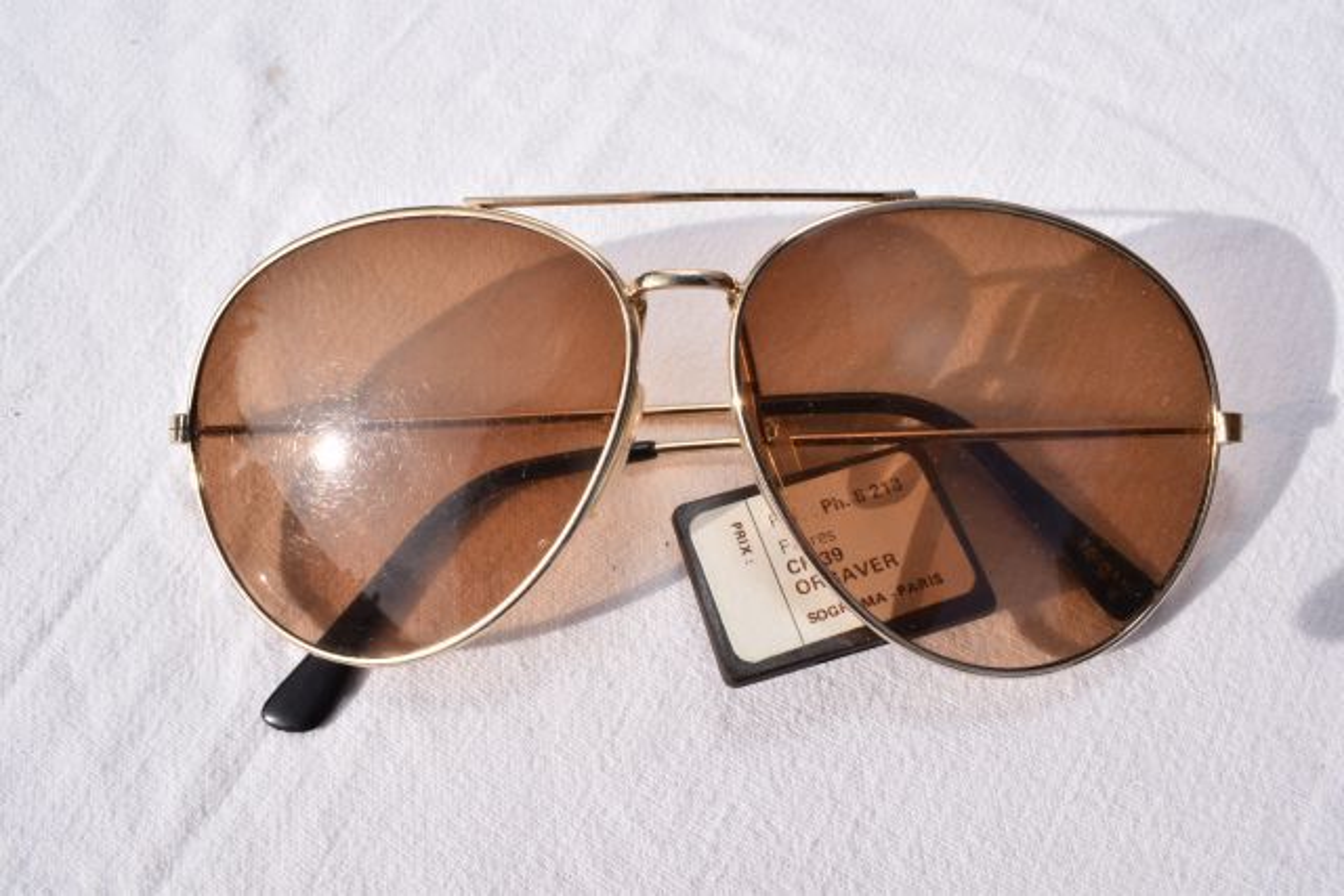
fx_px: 1008
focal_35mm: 27
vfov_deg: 48.0
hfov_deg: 67.4
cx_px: 672
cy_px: 448
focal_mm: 18
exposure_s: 1/100
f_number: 22
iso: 200
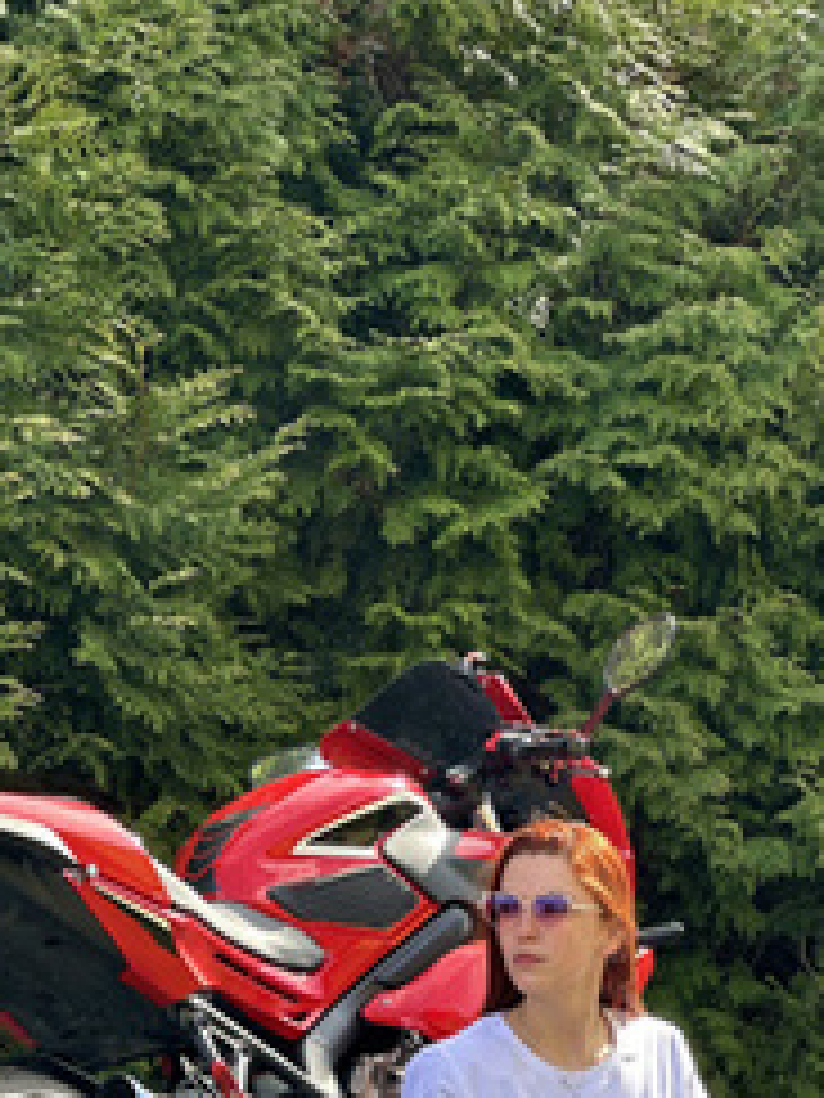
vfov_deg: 13.9
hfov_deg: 10.4
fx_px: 4507
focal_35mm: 142
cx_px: 369
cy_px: 783
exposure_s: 1/121
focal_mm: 9
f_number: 2.8
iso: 25
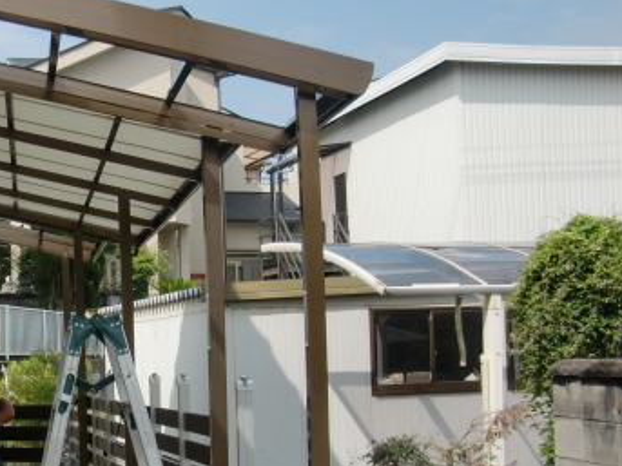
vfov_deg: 20.6
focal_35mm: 71
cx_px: 53
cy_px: 332
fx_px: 1275
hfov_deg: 26.4
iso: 64
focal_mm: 6.66
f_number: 3.9
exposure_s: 1/640
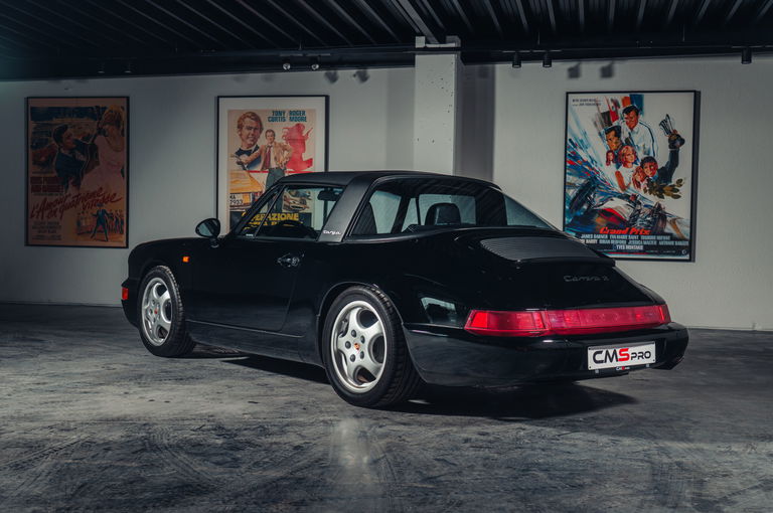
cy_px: 256
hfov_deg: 43.7
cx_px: 386
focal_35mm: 45
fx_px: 965
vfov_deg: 29.8
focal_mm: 45
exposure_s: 1/50
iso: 800
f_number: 7.1
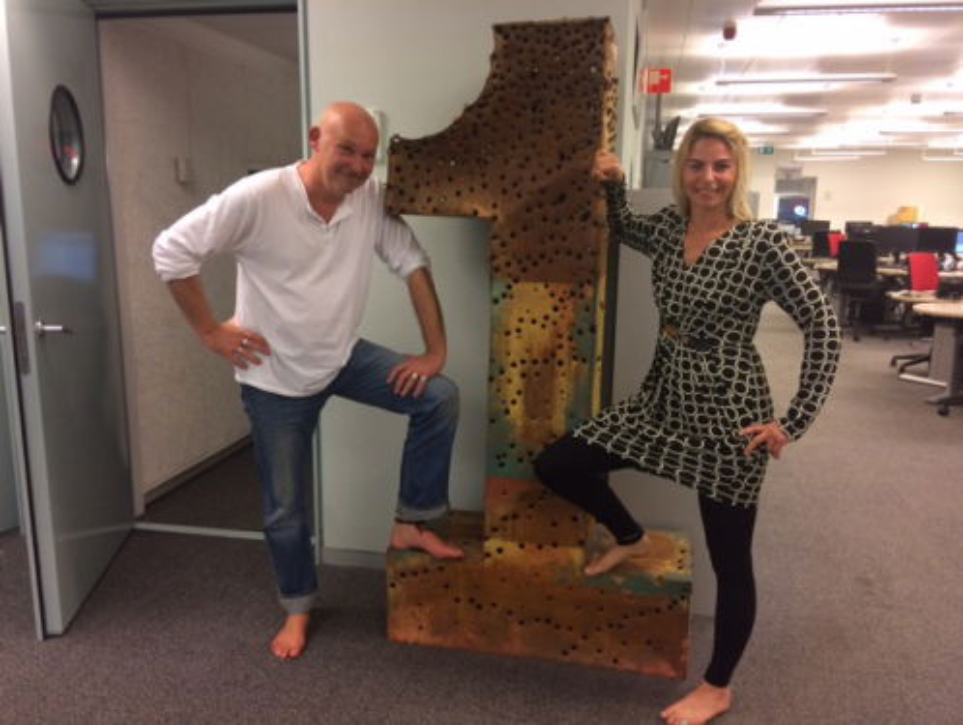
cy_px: 362
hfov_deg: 61.6
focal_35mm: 29
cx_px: 482
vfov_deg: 48.3
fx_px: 808
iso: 160
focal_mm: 4.15
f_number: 2.2
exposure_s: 1/33
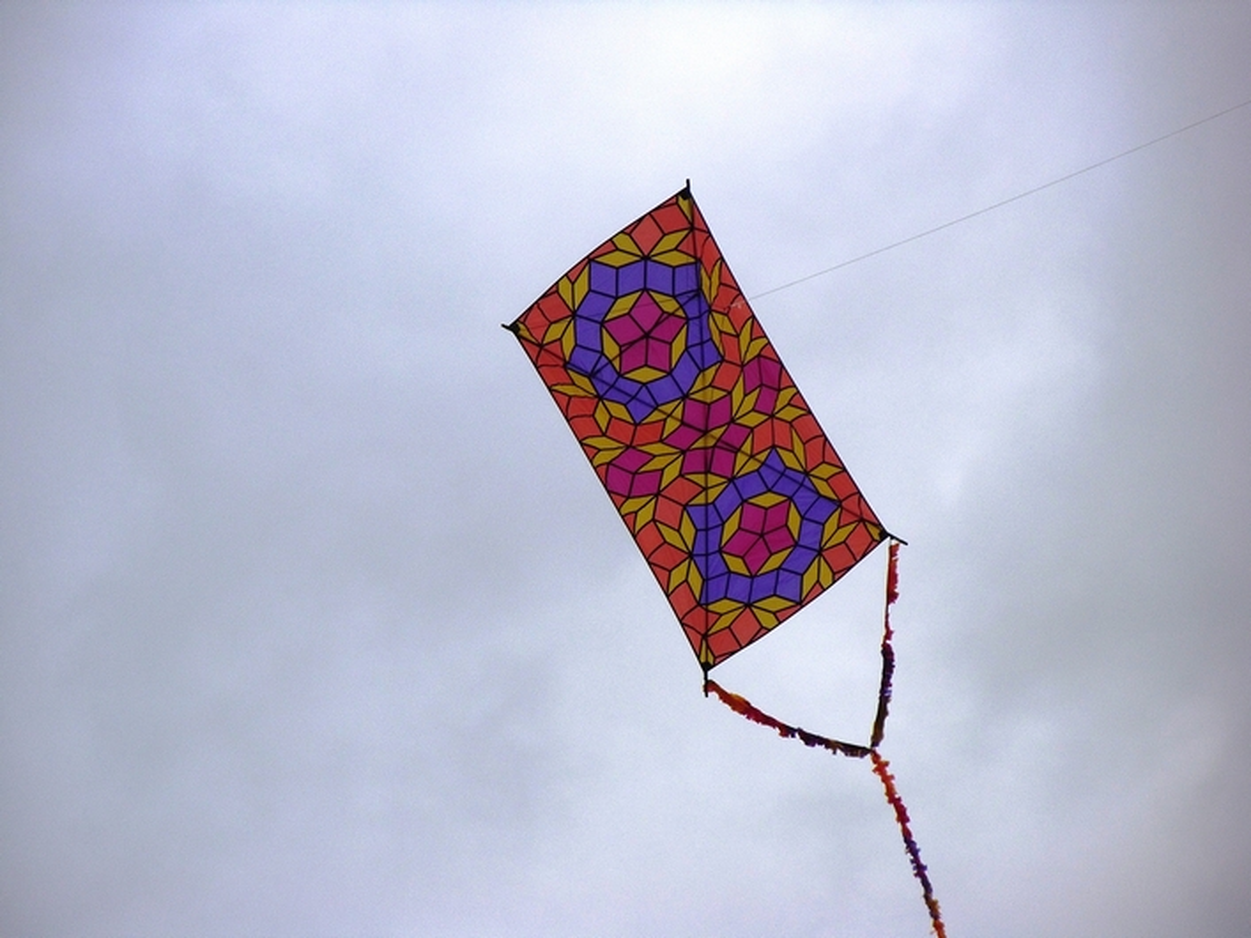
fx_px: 6468
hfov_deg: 11.0
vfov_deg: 8.3
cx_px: 626
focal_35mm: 179
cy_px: 469
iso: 80
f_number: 5.3
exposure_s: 1/1000
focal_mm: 32.26
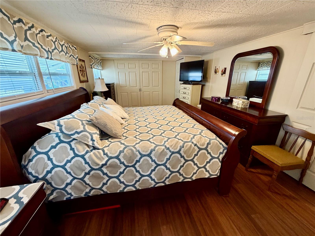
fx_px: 127
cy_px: 118
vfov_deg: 85.7
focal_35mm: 14
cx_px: 158
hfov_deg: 102.1
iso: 250
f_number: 2.2
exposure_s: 1/60
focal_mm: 2.22
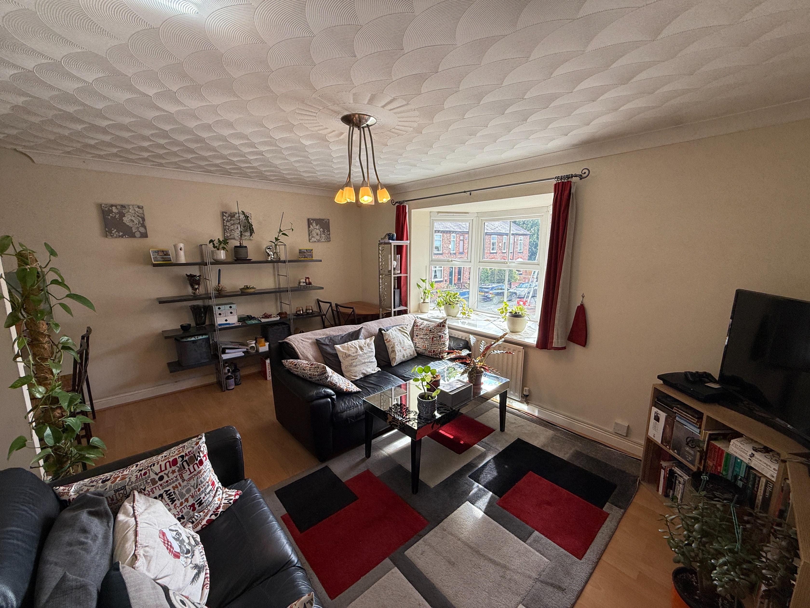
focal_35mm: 14
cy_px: 304
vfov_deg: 85.7
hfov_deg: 102.1
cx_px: 405
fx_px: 328
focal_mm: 2.22
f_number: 2.2
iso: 64
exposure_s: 1/143
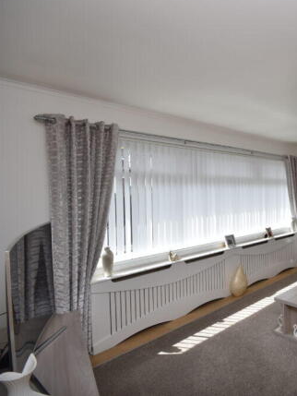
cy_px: 195
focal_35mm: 22
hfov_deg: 50.0
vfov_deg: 76.4
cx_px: 295
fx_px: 252
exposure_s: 1/250
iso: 400
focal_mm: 10
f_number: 8
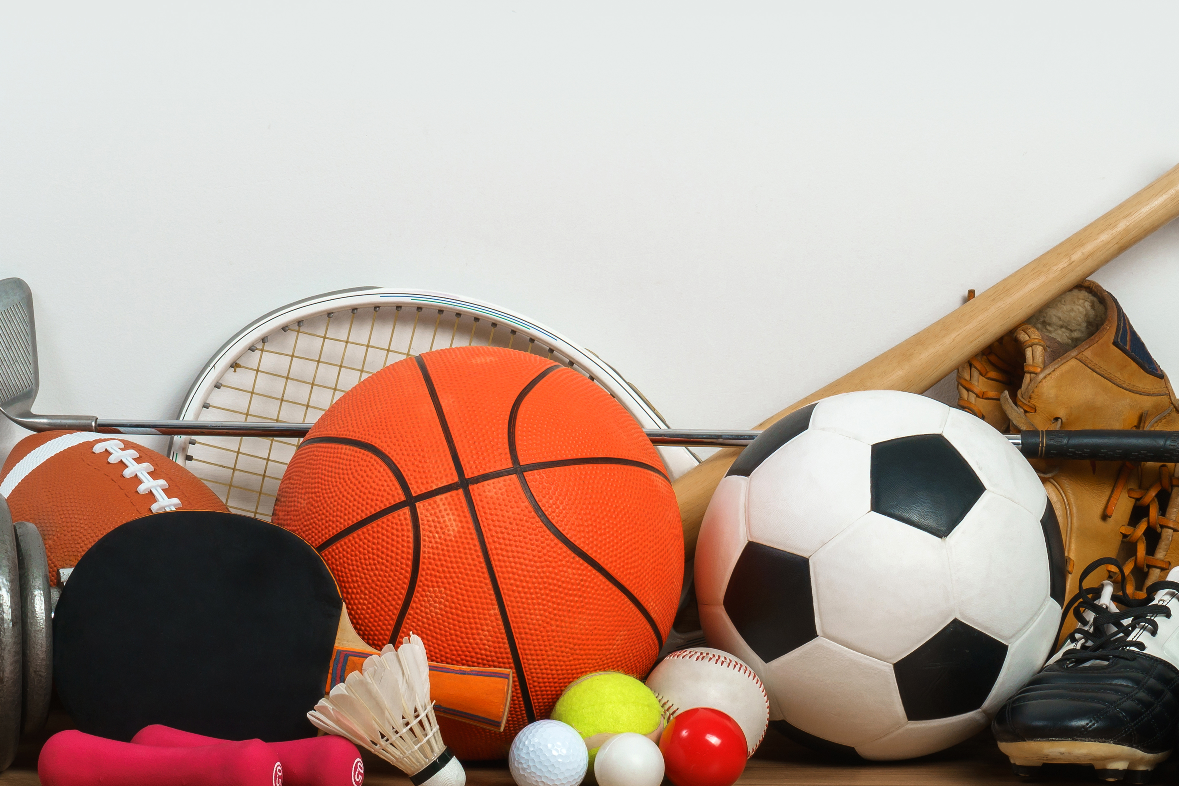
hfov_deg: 28.1
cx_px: 459
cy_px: 329
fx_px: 2348
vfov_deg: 19.0
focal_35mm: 72
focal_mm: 35
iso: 100
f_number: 11
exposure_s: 1/125
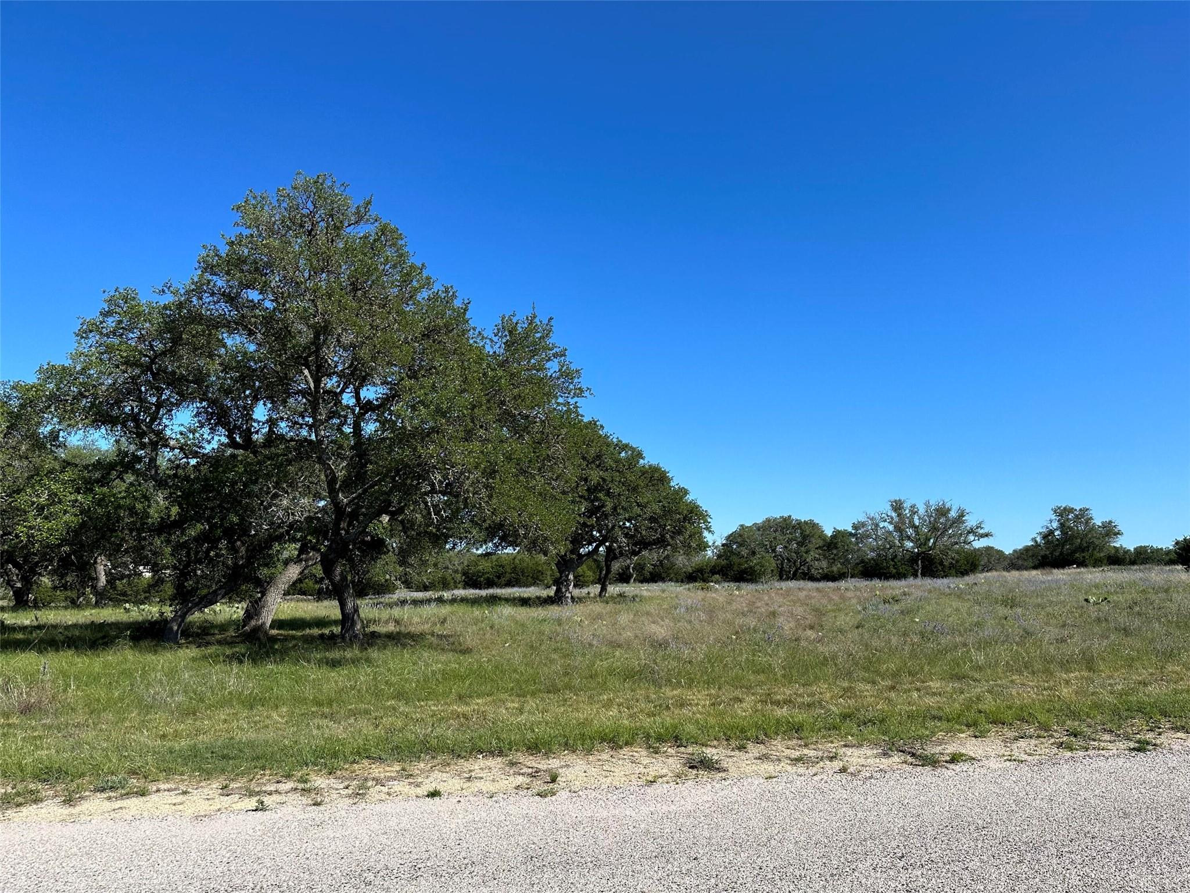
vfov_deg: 56.8
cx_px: 595
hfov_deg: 71.6
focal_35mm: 24
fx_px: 825
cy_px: 446
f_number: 1.78
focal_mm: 6.86
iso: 80
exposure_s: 1/4348
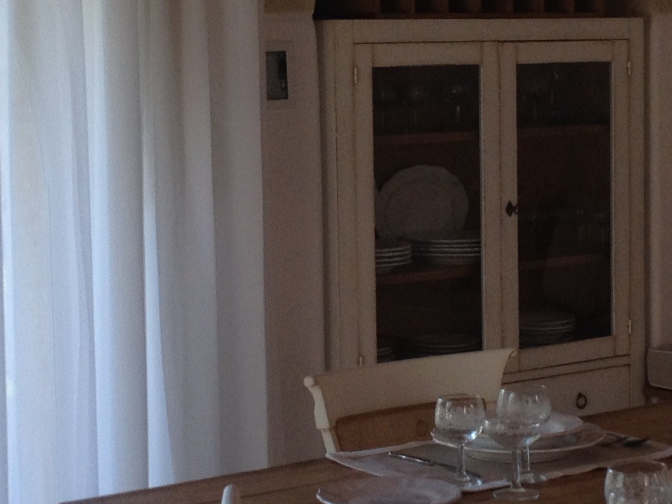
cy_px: 212
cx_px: 364
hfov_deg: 17.9
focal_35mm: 110
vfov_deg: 13.5
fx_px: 2135
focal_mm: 4.28
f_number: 2.4
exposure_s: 1/120
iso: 64
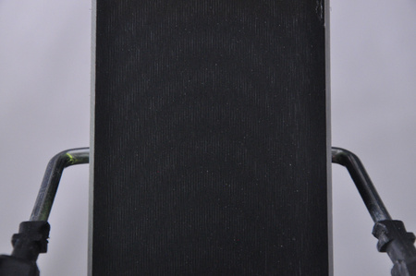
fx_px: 1818
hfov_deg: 13.1
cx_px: 208
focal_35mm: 158
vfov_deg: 8.7
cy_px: 138
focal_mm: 105
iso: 3200
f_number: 9.5
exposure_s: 1/125
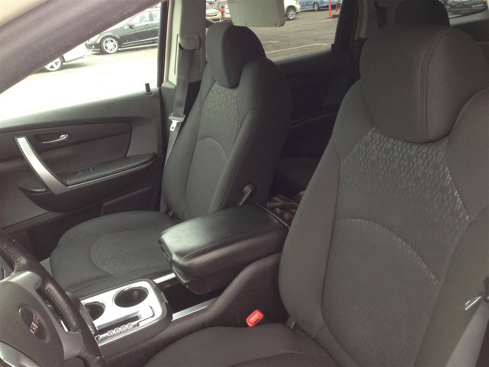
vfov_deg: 42.9
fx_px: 466
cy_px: 184
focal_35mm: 33
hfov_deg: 55.4
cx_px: 244
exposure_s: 1/60
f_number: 2.4
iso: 64
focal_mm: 4.13
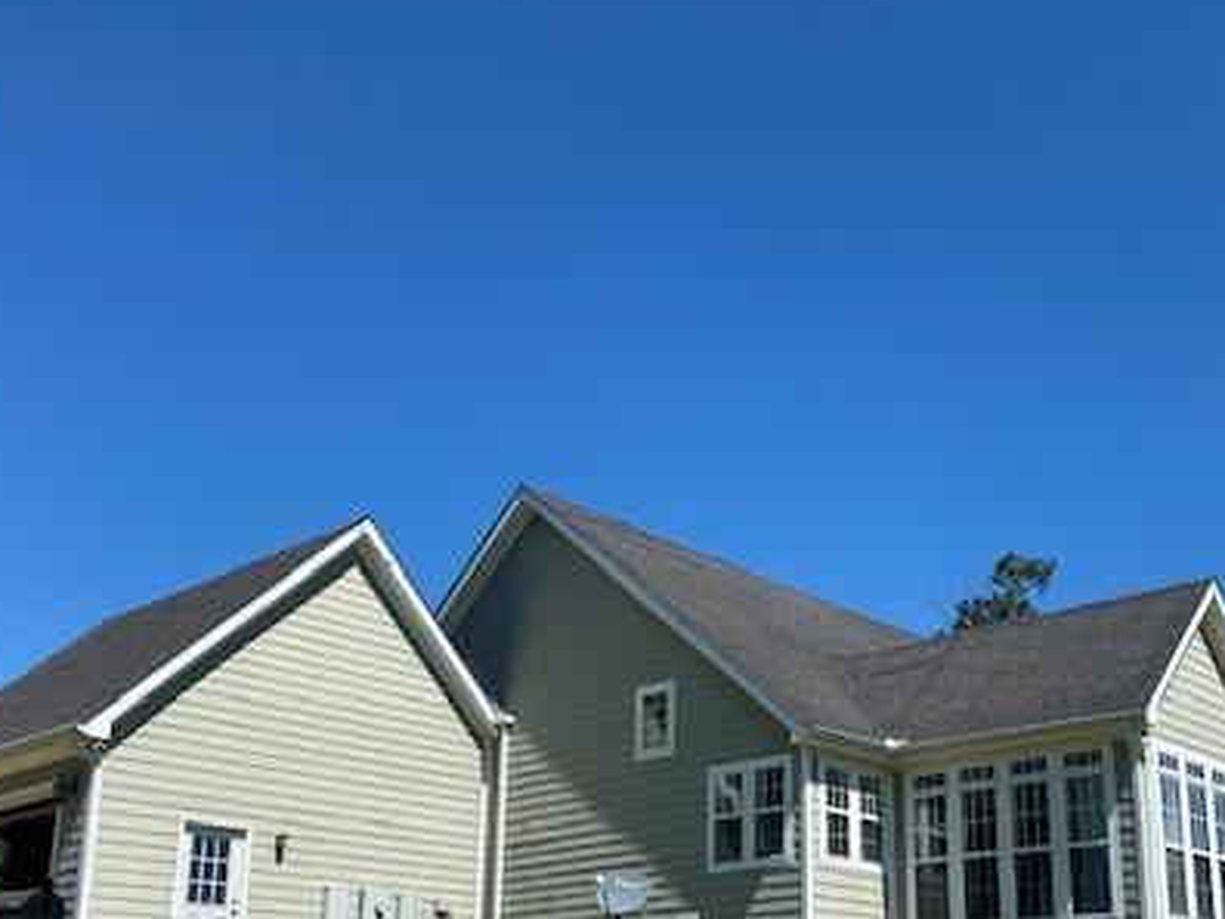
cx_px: 795
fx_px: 1486
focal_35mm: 42
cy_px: 699
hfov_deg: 44.3
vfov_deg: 33.6
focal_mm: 4.25
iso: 32
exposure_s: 1/2817
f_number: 1.8
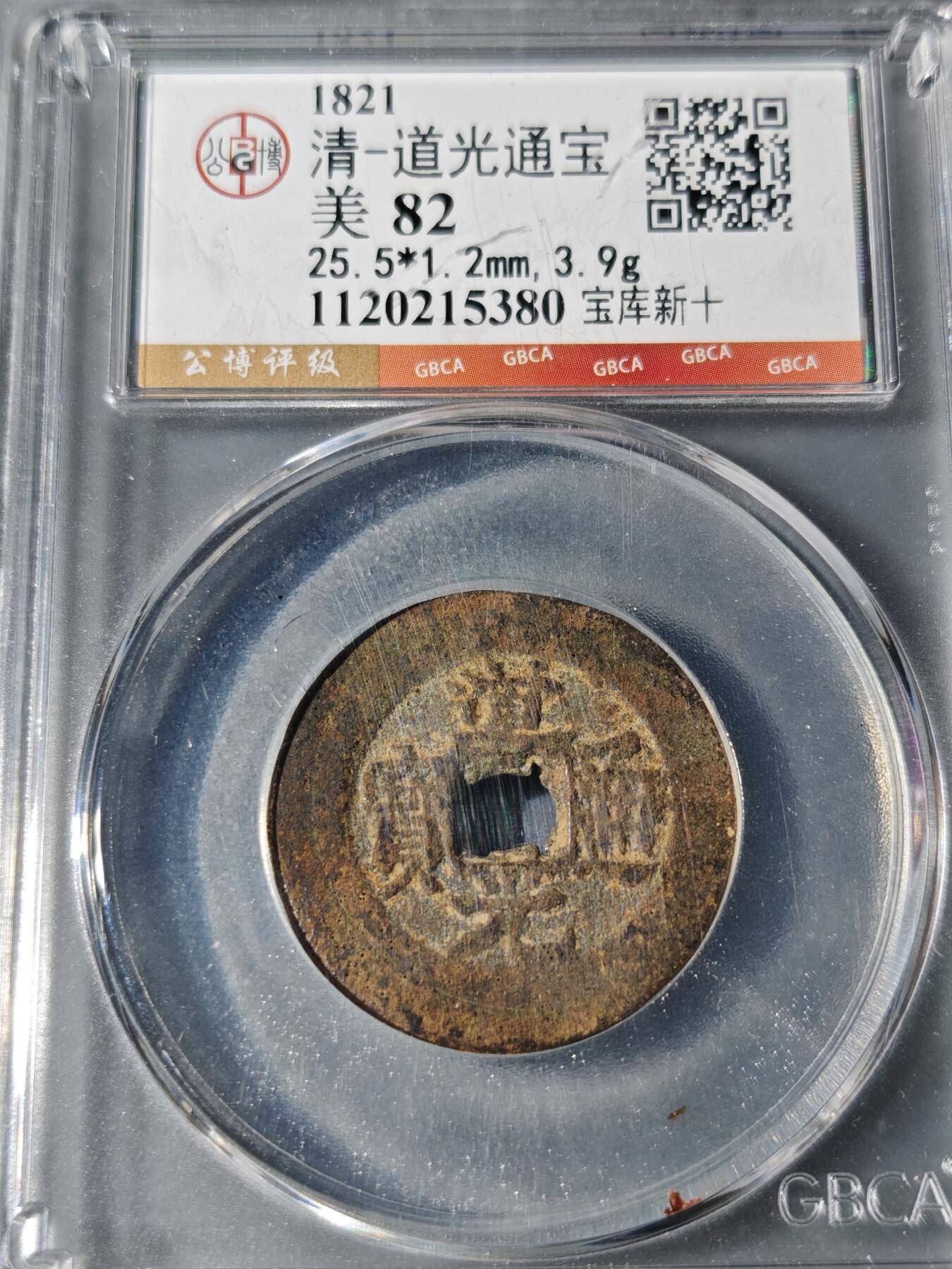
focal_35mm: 53
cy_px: 634
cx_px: 476
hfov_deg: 27.5
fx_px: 1943
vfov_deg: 36.2
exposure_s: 1/122
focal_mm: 5.85
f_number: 1.63
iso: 50
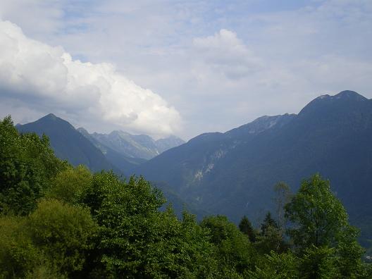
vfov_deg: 26.1
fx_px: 602
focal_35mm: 56
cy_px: 140
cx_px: 186
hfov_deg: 34.3
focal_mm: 9.3
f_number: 5.6
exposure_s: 1/400
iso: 64
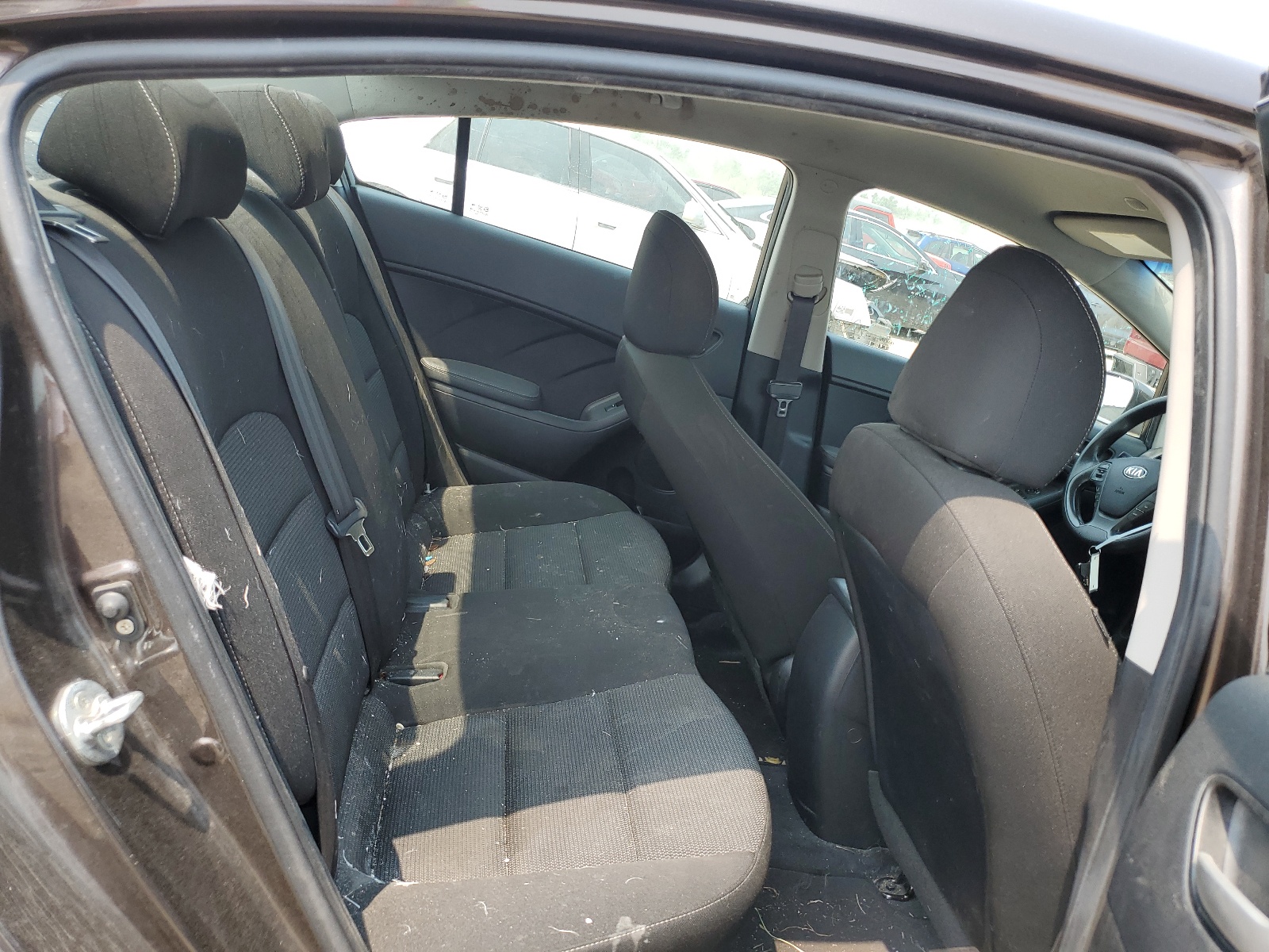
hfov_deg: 67.3
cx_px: 634
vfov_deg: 53.1
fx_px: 953
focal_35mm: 26
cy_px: 476
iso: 50
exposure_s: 1/500
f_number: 1.5
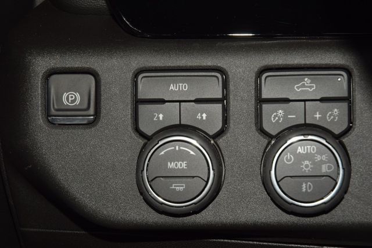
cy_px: 124
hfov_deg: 19.5
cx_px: 186
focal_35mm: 105
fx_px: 1085
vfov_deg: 13.0
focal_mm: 70
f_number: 8
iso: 100
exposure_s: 1/125
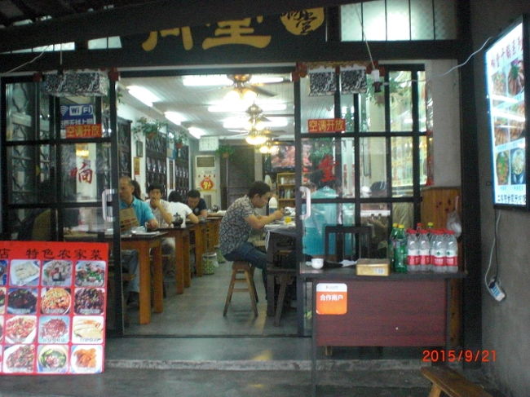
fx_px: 582
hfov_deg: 49.0
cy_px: 198
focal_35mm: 38
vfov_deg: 37.7
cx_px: 265
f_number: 3.1
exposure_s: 1/80
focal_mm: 6.3
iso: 800
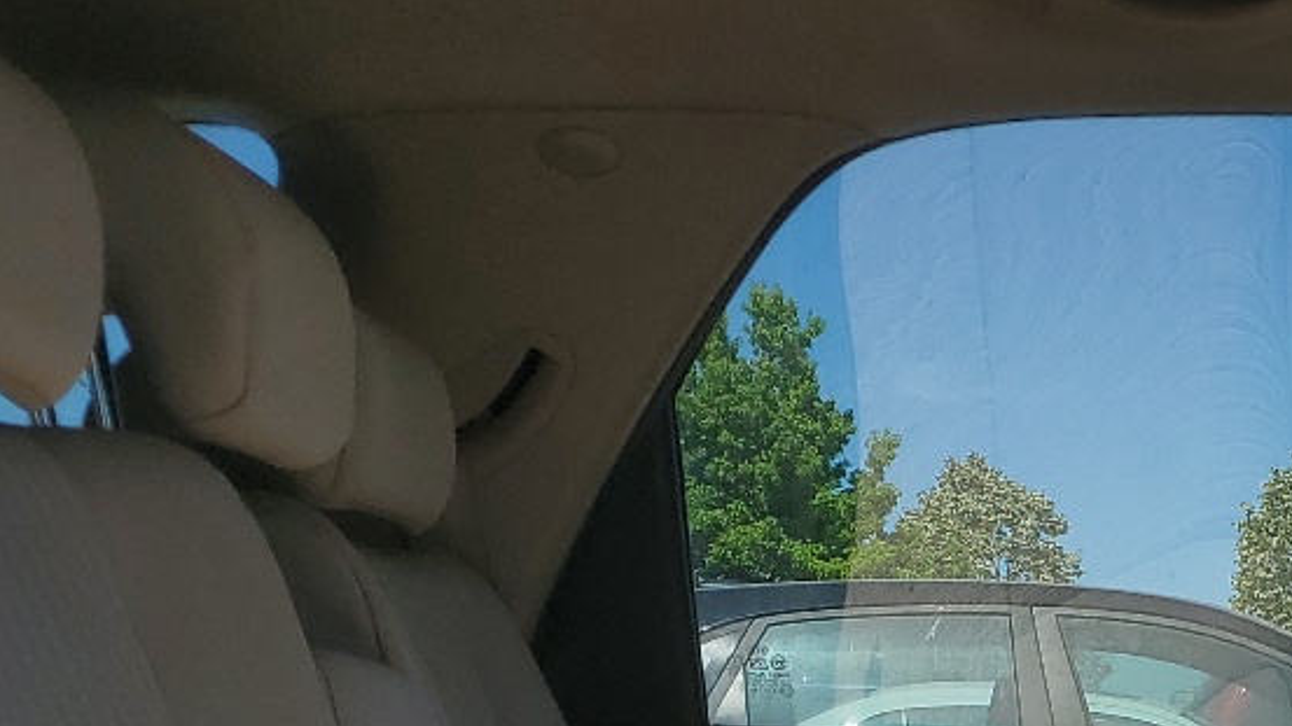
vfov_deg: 13.4
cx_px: 1512
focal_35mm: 82
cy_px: 1268
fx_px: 2809
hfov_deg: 23.8
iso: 50
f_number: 1.5
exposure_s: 1/2000
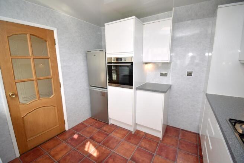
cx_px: 122
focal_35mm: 15
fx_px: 102
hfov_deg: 100.4
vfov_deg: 77.3
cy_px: 82
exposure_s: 1/80
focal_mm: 10
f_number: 4.5
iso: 100
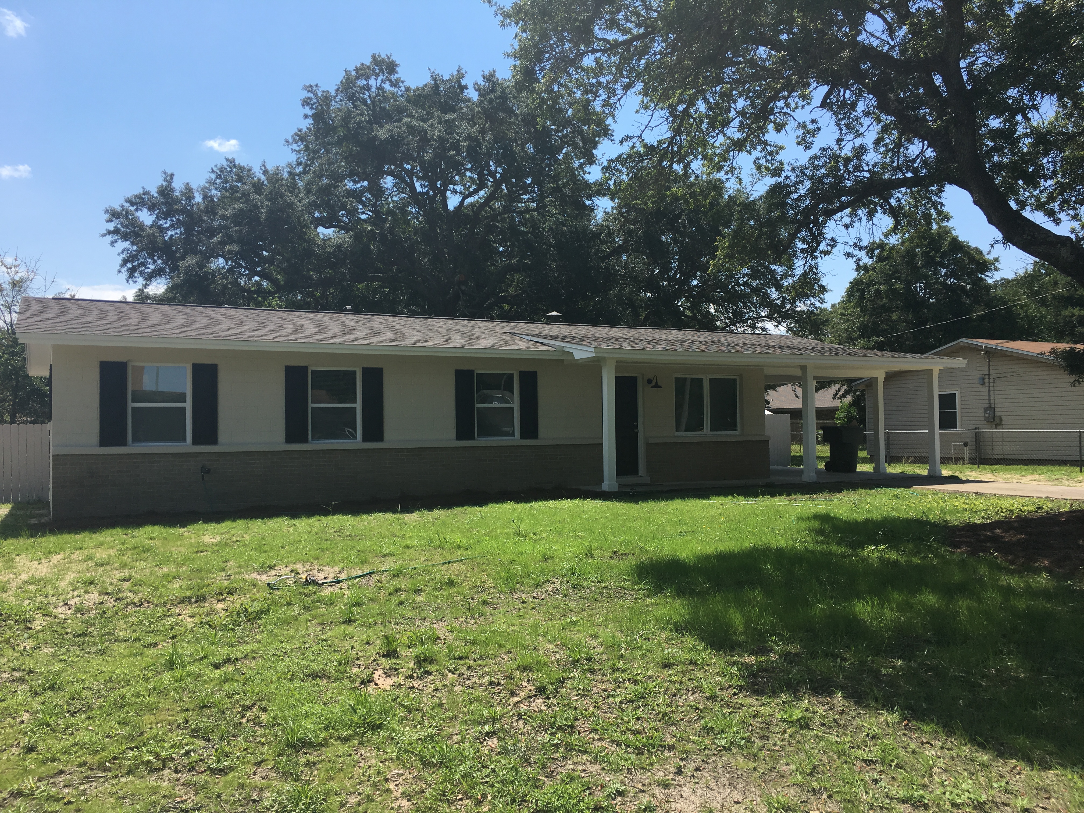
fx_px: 908
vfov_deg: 48.2
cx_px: 542
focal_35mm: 29
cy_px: 406
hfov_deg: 61.7
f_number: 2.2
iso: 25
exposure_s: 1/1570
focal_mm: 4.15
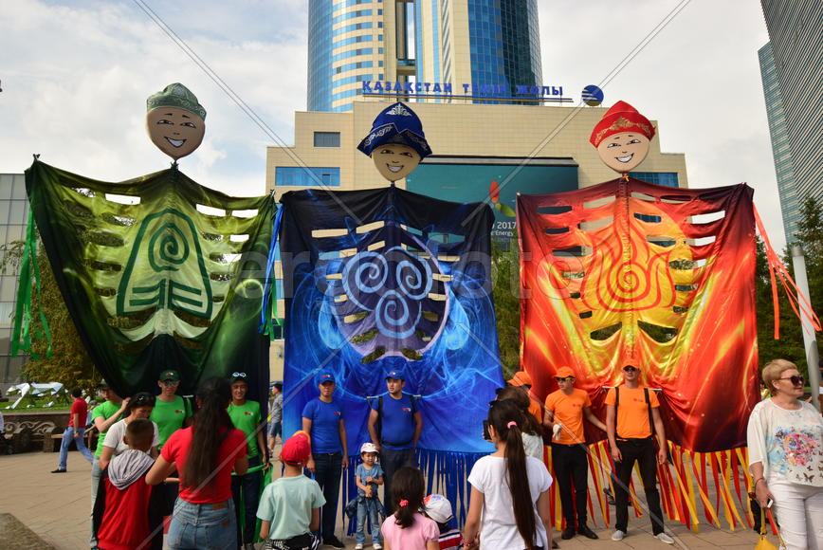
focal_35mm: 24
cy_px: 275
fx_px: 549
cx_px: 412
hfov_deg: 73.7
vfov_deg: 53.2
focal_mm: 16
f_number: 11
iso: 100
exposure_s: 1/100
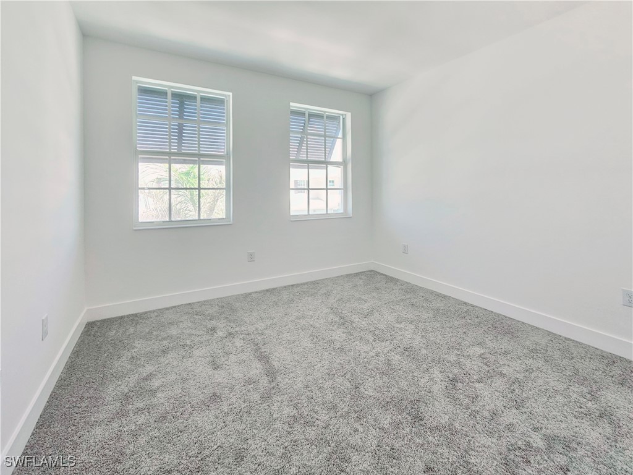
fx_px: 238
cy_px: 238
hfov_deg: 106.2
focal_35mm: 13
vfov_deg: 89.9
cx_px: 316
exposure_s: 1/77.5
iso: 125
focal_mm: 2.2
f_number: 2.2
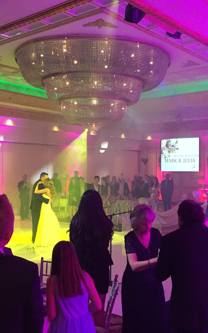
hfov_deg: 30.5
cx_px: 117
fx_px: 381
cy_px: 169
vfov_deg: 47.2
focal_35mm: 42
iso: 250
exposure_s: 1/30
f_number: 2.2
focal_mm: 4.15
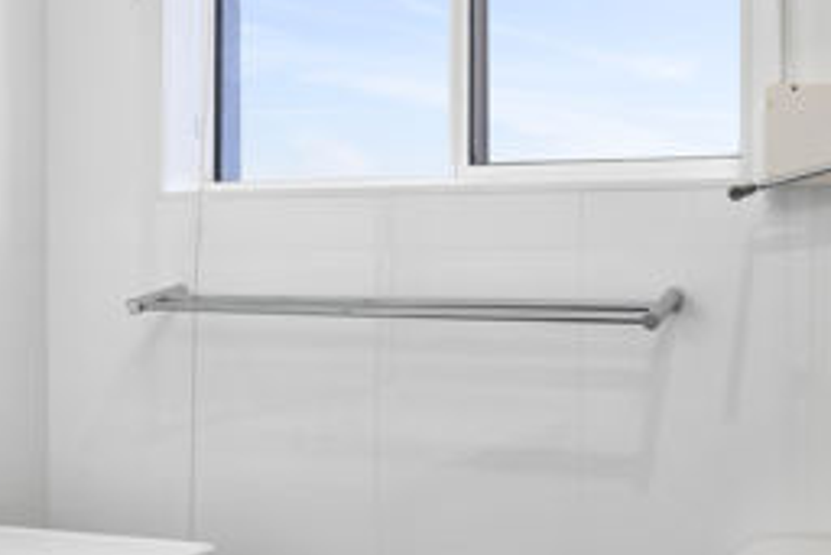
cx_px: 597
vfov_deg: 25.6
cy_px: 276
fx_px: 1224
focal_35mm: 53
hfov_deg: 36.8
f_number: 7.1
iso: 125
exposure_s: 1/25
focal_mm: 17
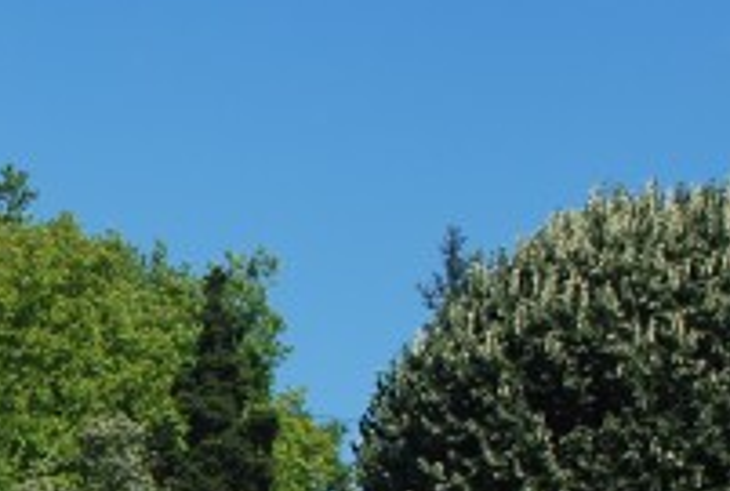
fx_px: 3394
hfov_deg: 11.4
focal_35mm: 167
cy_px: 955
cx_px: -603
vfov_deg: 7.9
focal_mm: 28
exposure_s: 1/250
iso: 100
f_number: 8
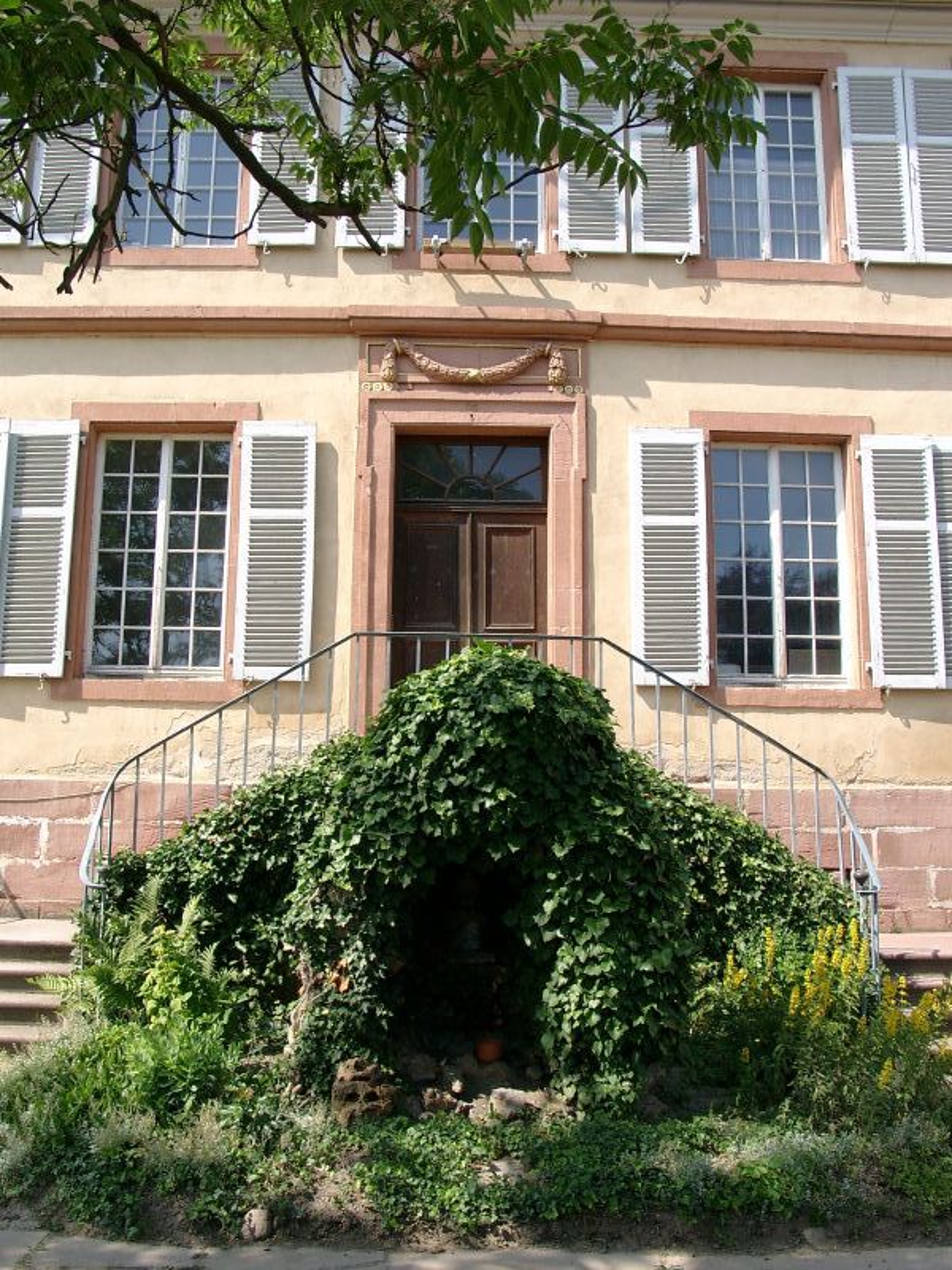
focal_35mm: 34
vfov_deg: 54.0
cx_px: 476
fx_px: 1247
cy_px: 635
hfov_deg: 41.8
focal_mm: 7.13
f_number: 4
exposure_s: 1/379
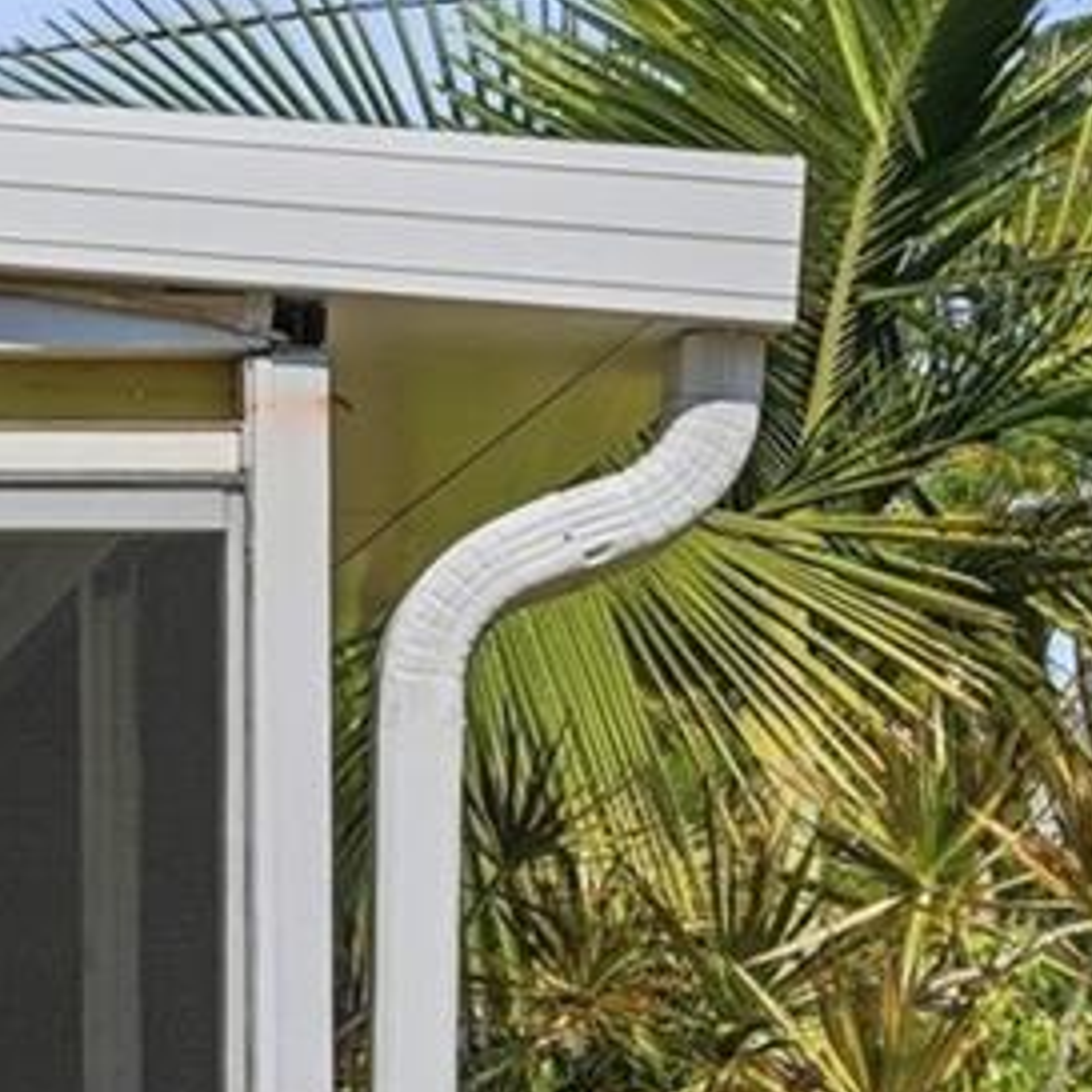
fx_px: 5318
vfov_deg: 11.4
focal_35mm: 149
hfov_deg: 11.2
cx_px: -652
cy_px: 1474
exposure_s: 1/8000
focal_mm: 30
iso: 250
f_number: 9
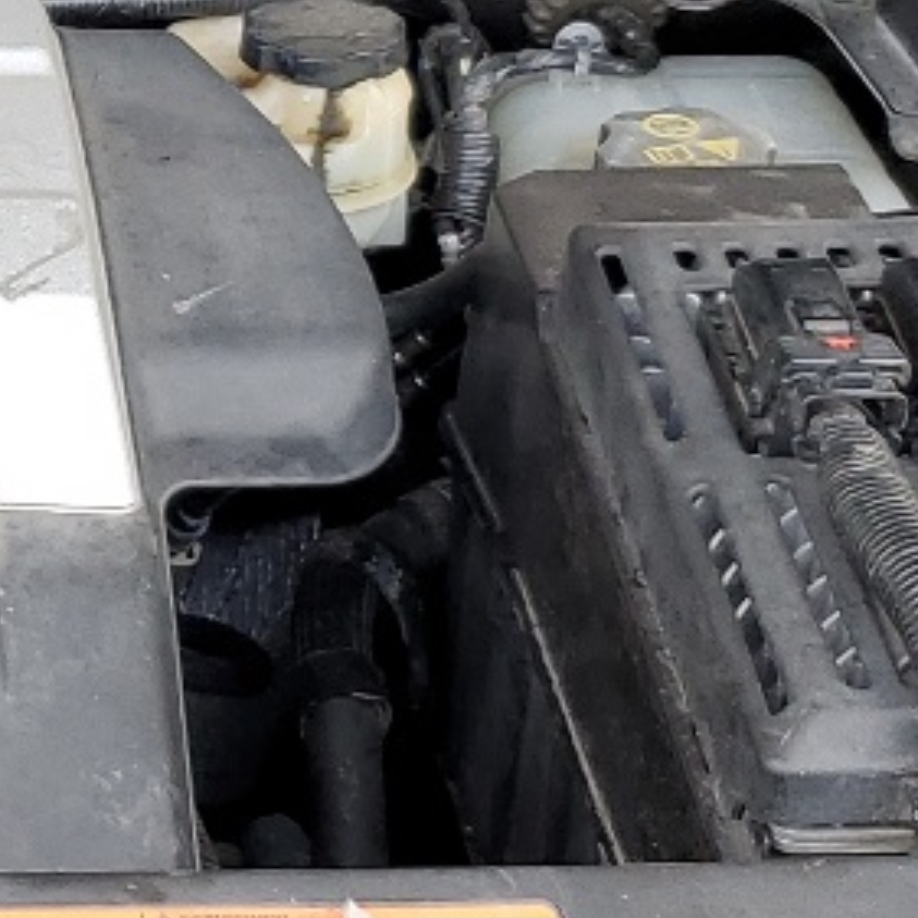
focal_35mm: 131
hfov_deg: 12.9
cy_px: 232
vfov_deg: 13.3
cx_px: -301
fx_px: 3930
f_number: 1.5
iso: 50
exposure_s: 1/152
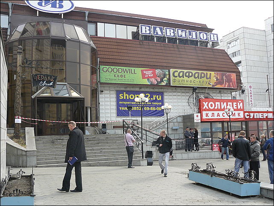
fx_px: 285
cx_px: 137
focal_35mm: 36
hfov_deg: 51.3
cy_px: 103
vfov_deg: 39.7
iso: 100
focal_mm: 6
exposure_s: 1/200
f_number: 4
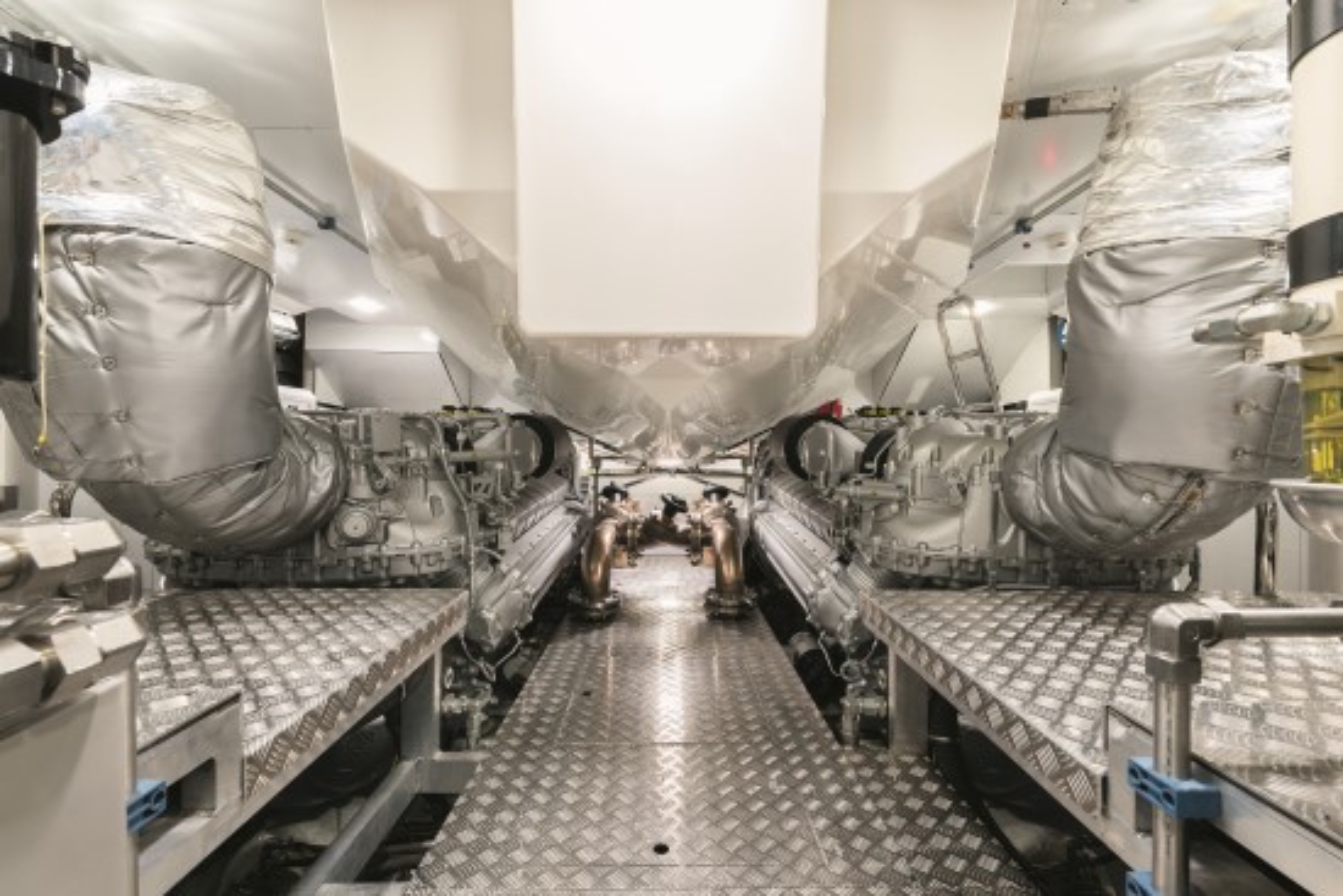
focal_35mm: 16
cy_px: 448
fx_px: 597
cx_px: 672
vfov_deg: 73.8
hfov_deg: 96.7
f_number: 11
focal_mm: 16
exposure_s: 2
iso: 200
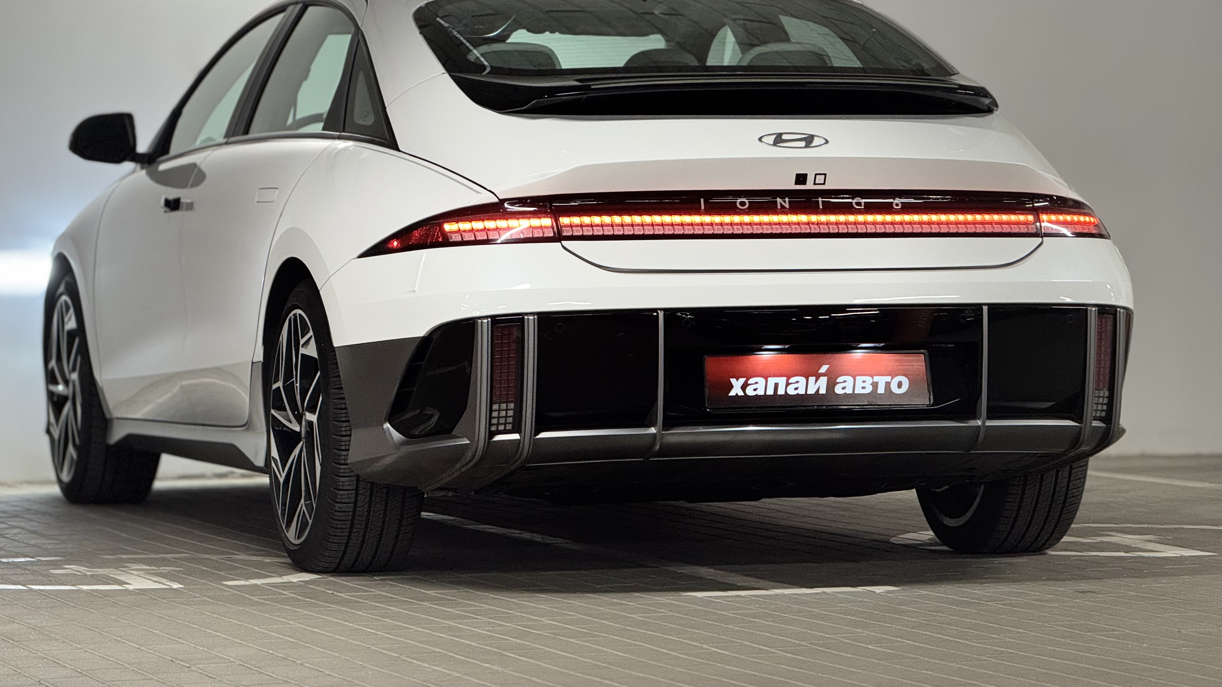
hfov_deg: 15.5
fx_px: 4504
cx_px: 606
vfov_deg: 8.7
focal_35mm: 139
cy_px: 265
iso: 250
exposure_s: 1/60
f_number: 2.8
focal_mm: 15.66
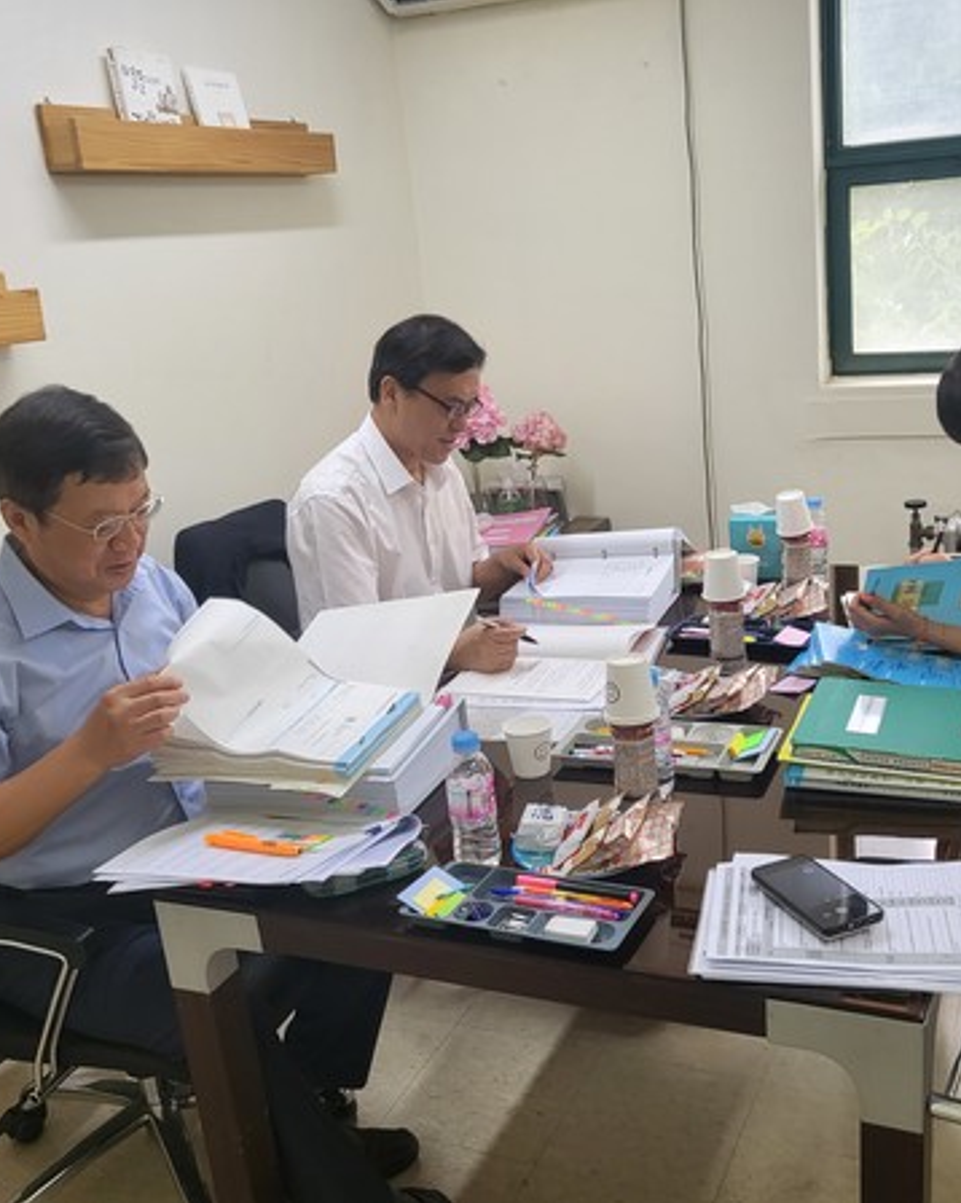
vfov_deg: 52.9
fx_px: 1210
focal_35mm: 34
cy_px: 602
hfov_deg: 43.0
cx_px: 591
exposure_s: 1/120
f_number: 1.8
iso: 100
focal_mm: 4.25
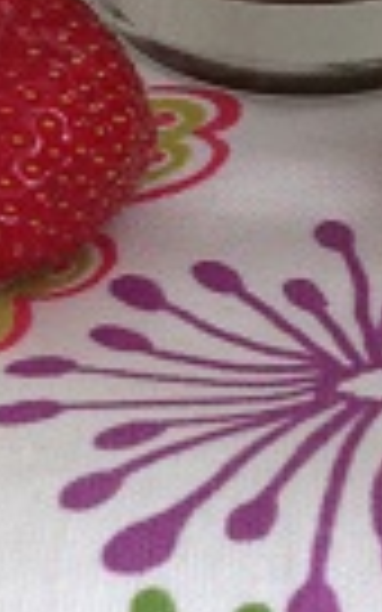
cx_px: 364
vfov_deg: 14.1
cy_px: -367
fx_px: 2282
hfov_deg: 9.5
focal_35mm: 137
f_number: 2.4
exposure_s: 1/20
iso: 160
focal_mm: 4.12
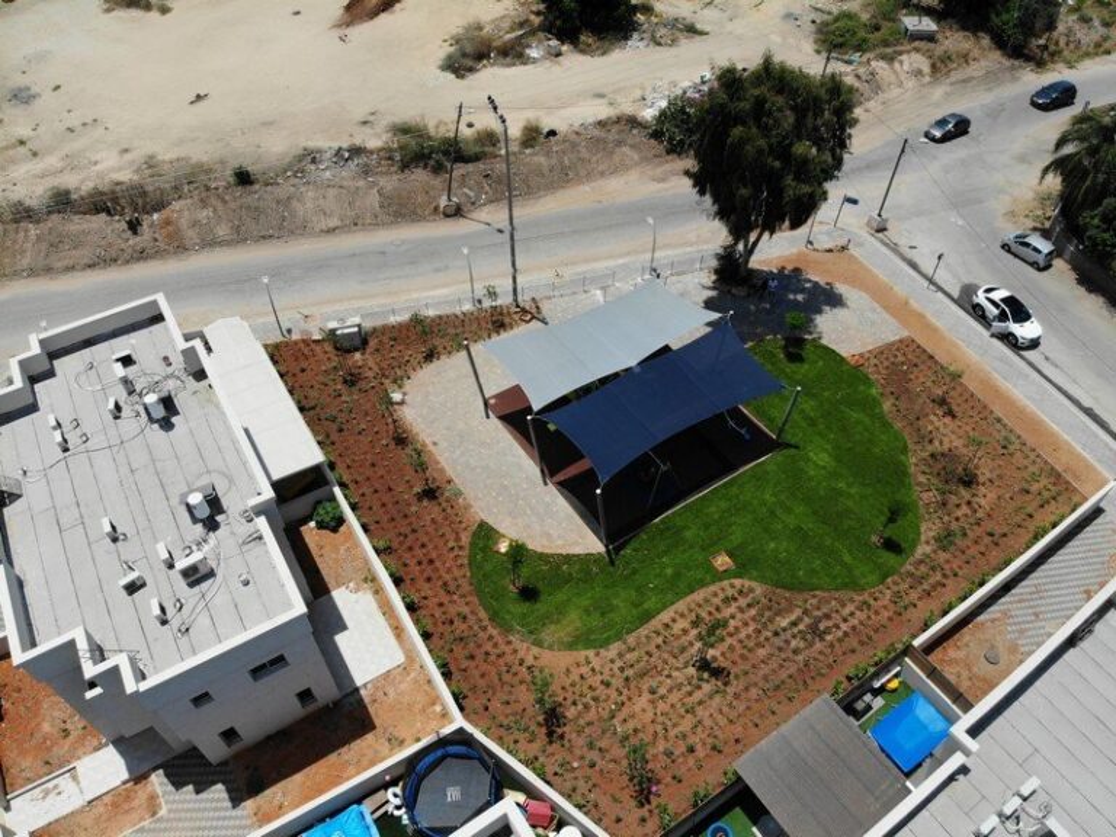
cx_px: 558
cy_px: 418
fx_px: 774
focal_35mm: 24
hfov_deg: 71.6
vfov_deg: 56.8
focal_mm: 4.5
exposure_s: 1/1676
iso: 101
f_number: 2.8
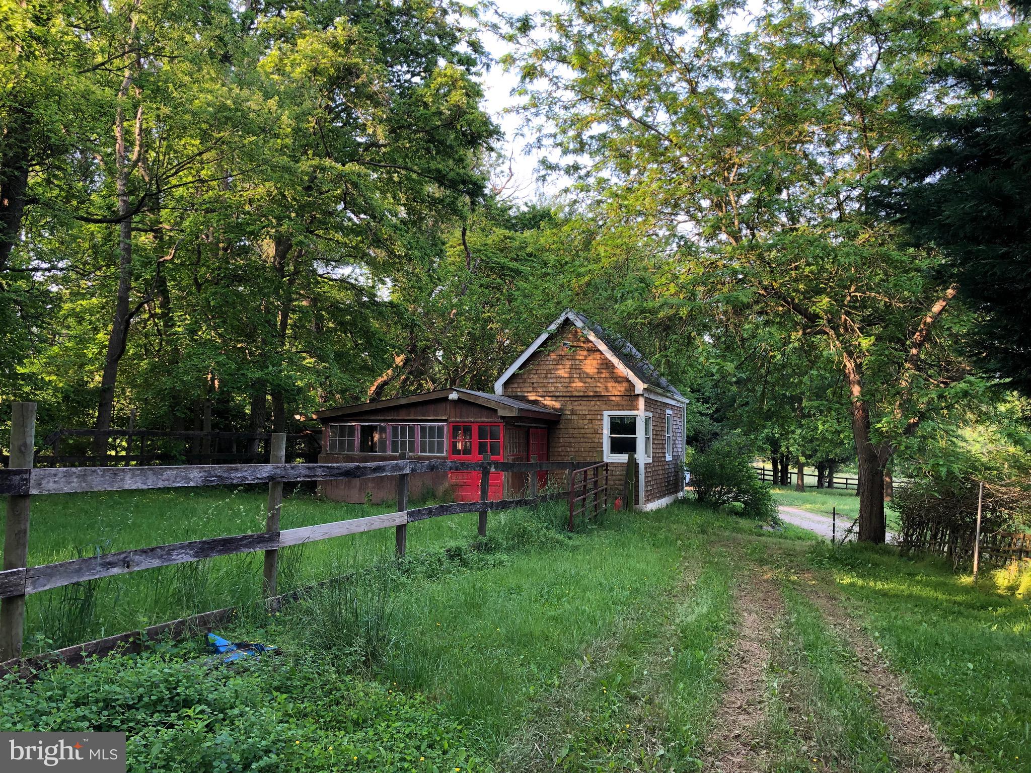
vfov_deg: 49.7
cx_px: 516
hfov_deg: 63.4
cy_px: 386
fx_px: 834
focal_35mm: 28
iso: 40
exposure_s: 1/120
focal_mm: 3.99
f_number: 1.8
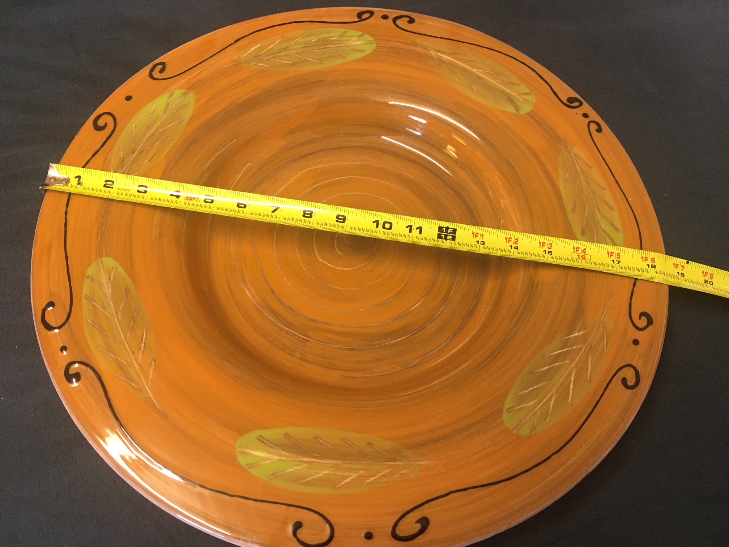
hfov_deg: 61.7
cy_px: 274
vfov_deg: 48.2
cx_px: 364
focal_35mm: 29
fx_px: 611
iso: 200
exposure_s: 1/24
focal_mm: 4.15
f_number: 2.2
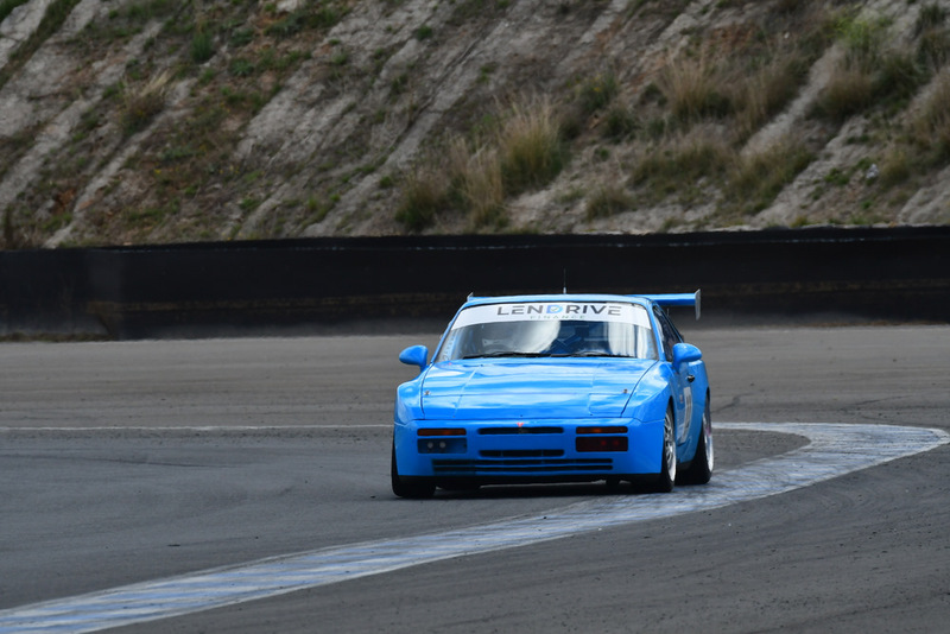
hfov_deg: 3.6
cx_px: 475
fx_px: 15046
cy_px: 317
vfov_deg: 2.4
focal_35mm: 570
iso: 400
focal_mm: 380
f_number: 10
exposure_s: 1/640
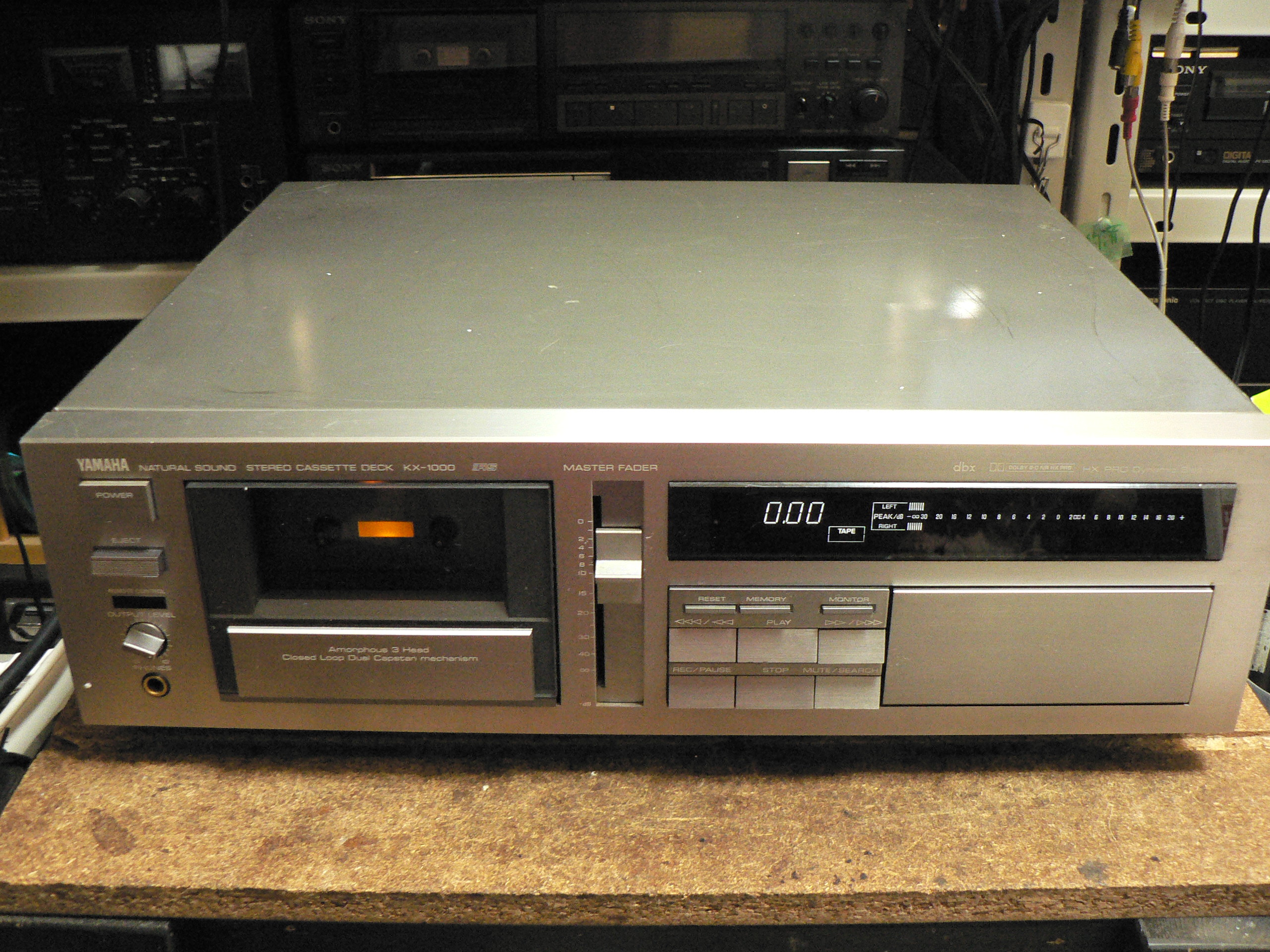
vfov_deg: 39.7
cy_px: 476
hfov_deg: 51.4
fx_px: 1321
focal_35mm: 36
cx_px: 635
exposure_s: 1/20
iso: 400
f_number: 2.8
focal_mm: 6
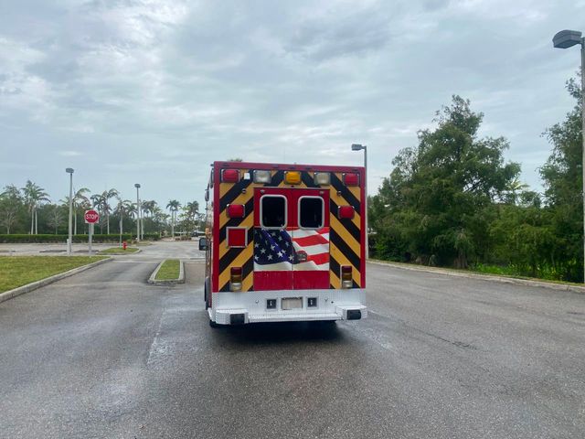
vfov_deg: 53.1
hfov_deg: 67.3
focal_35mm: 26
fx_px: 439
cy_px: 220
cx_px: 292
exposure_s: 1/3610
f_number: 1.8
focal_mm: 4.25
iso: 32
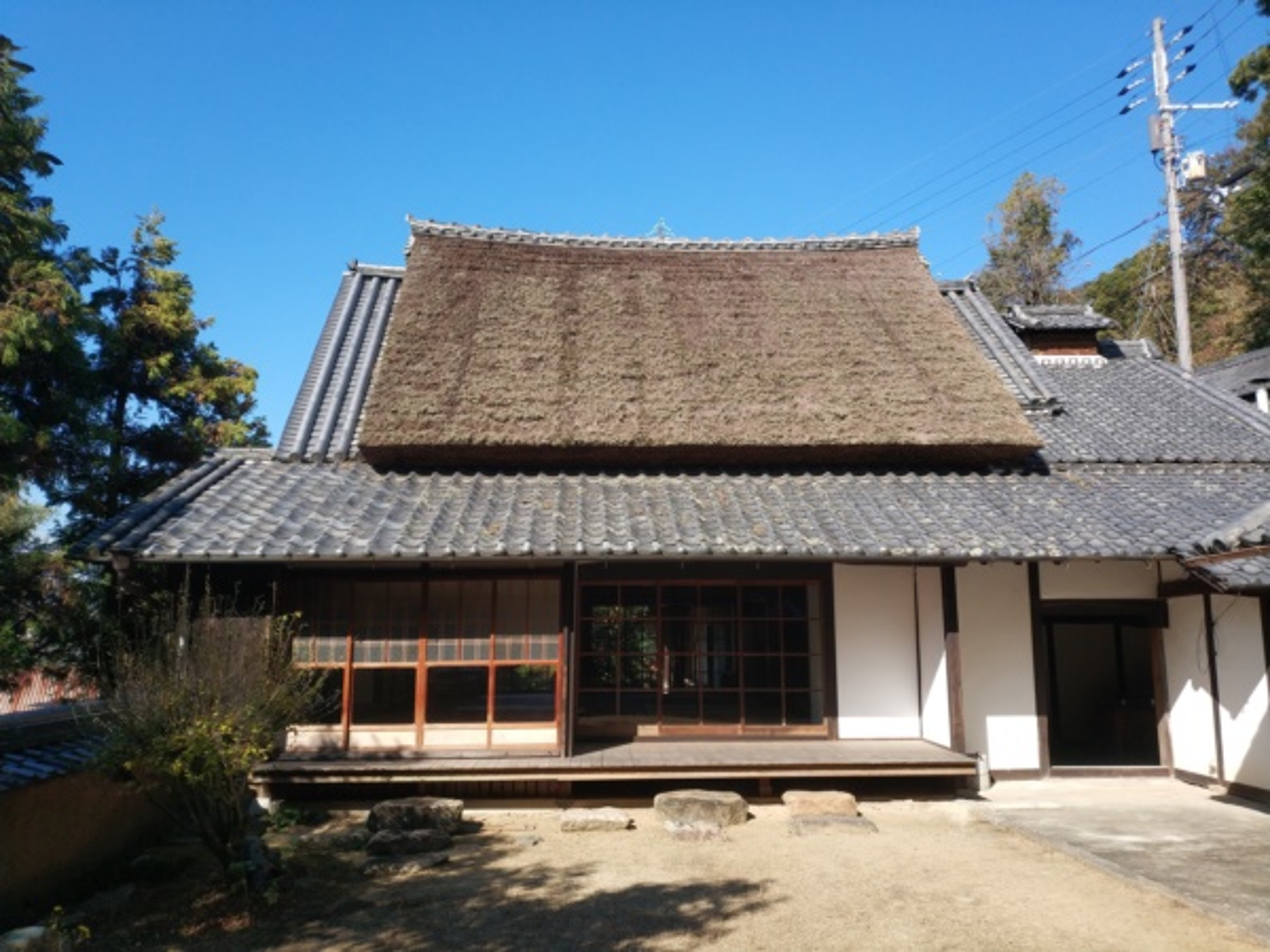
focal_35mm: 32
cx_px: 635
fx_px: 1174
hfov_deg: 56.8
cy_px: 476
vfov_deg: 44.2
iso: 100
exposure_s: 1/904
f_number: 2
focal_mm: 4.5
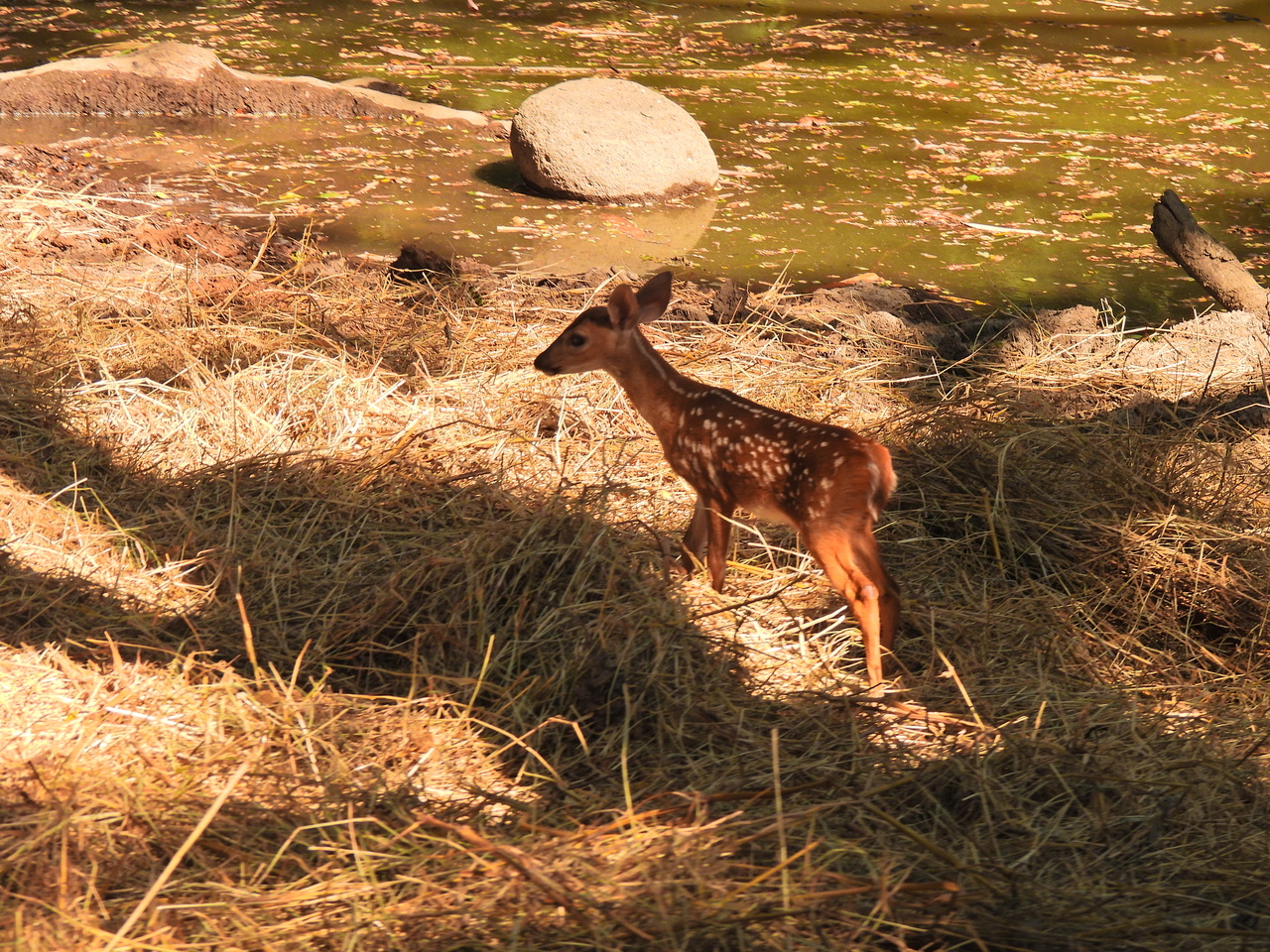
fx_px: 6237
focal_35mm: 170
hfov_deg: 11.6
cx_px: 635
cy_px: 476
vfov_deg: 8.7
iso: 100
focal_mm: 30.3
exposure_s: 1/100
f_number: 4.5
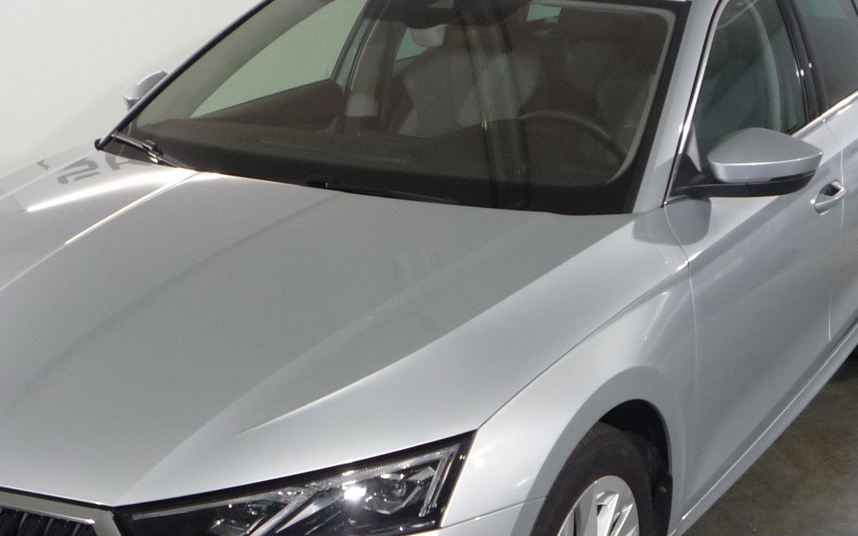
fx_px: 1356
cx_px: 377
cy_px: 315
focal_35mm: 58
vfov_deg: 22.3
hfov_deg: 35.1
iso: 160
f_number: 3.3
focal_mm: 5.2
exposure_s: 1/30
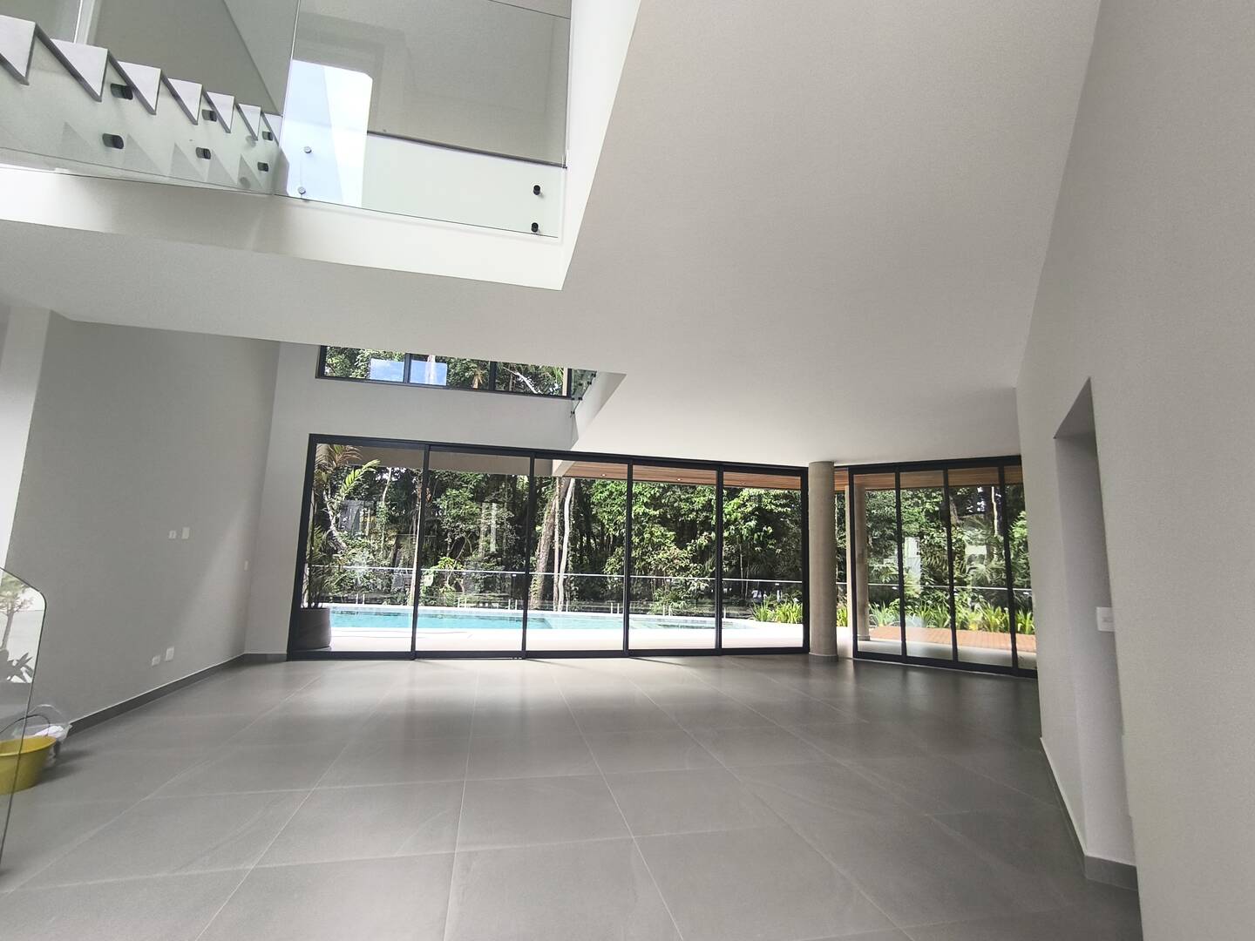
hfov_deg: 94.5
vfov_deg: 78.1
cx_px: 628
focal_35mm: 16
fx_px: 580
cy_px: 470
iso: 100
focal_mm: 1.65
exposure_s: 1/120
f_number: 2.2
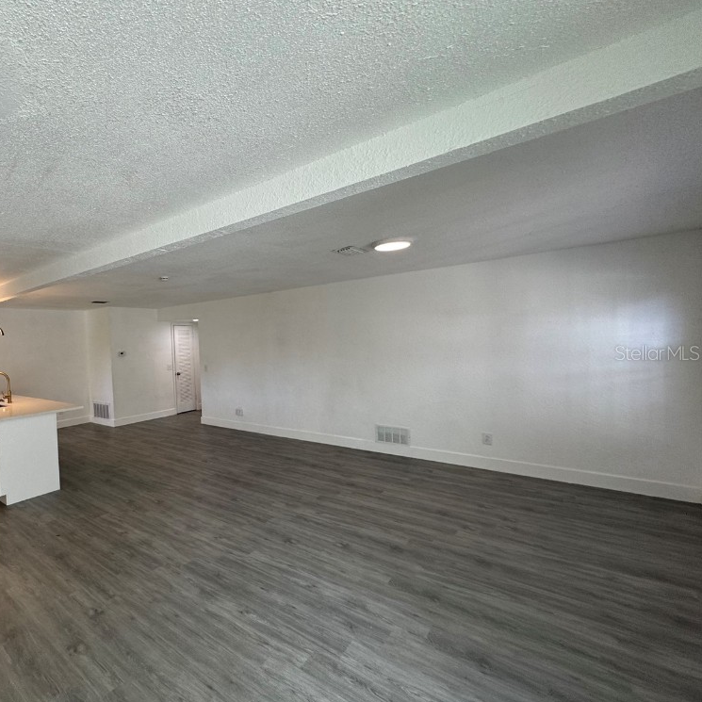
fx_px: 390
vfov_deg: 84.0
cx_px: 221
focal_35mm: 17
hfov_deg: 80.5
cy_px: 352
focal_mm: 2.22
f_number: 2.2
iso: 100
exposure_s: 1/120
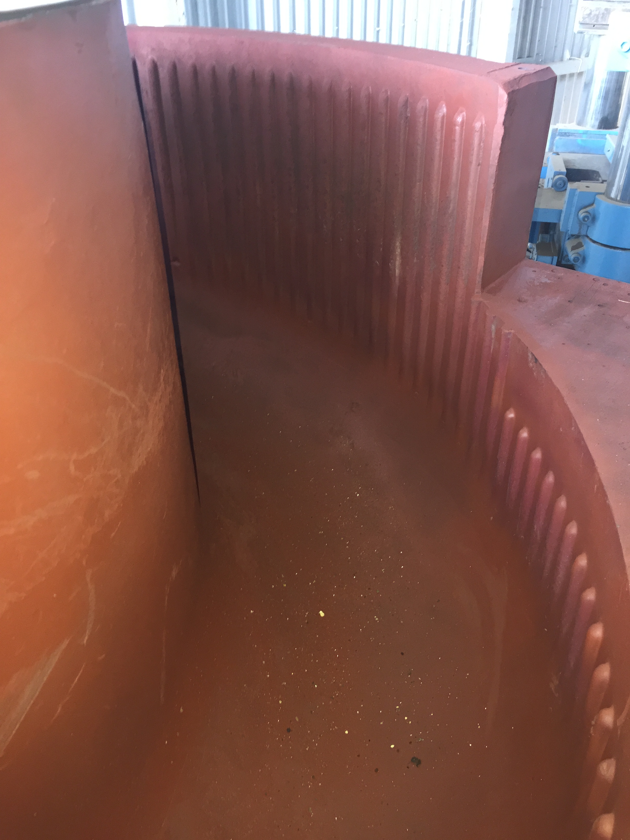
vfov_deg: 61.7
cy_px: 420
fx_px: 704
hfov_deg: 48.2
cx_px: 315
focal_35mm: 29
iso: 125
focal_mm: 4.15
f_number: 2.2
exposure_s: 1/17
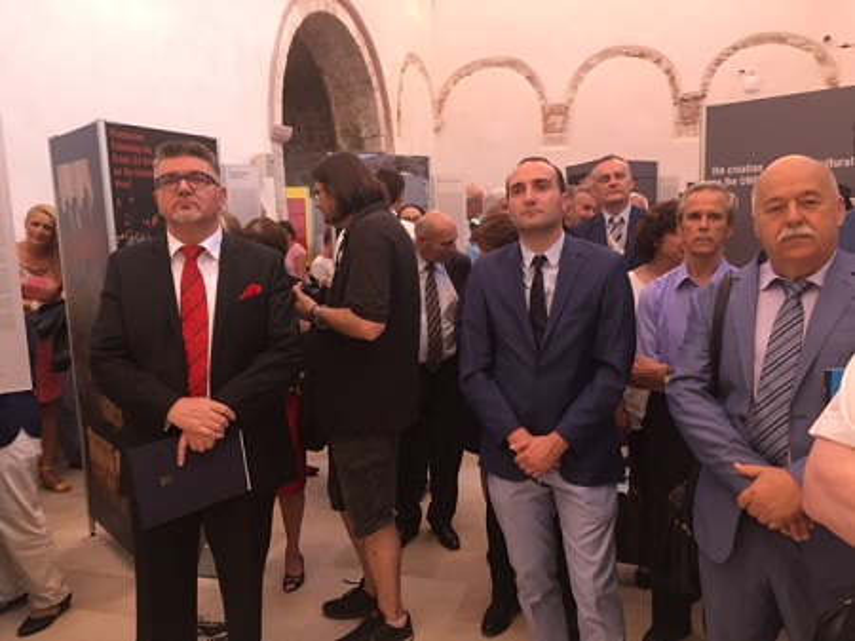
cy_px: 320
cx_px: 428
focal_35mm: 29
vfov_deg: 48.2
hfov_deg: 61.7
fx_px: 716
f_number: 2.2
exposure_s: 1/33
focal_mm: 4.15
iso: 125
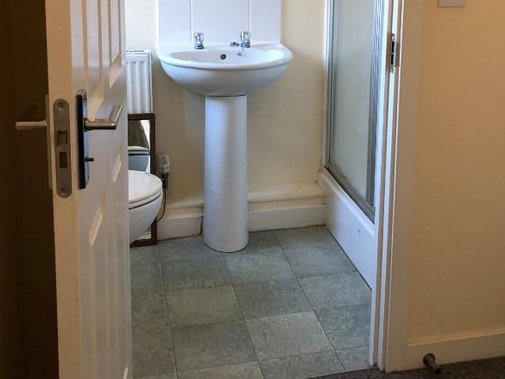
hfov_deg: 38.7
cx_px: 310
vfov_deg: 28.9
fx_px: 715
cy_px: 66
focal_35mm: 49
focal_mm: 4
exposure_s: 1/17
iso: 50
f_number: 1.8
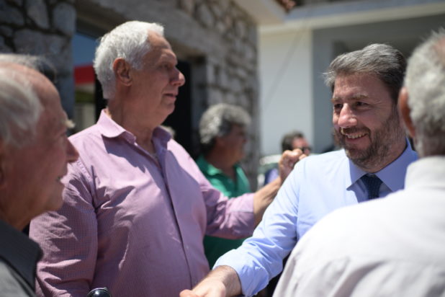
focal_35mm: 35
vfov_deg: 37.9
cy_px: 148
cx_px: 222
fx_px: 433
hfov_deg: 54.4
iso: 800
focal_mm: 35
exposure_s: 1/26000
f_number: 2
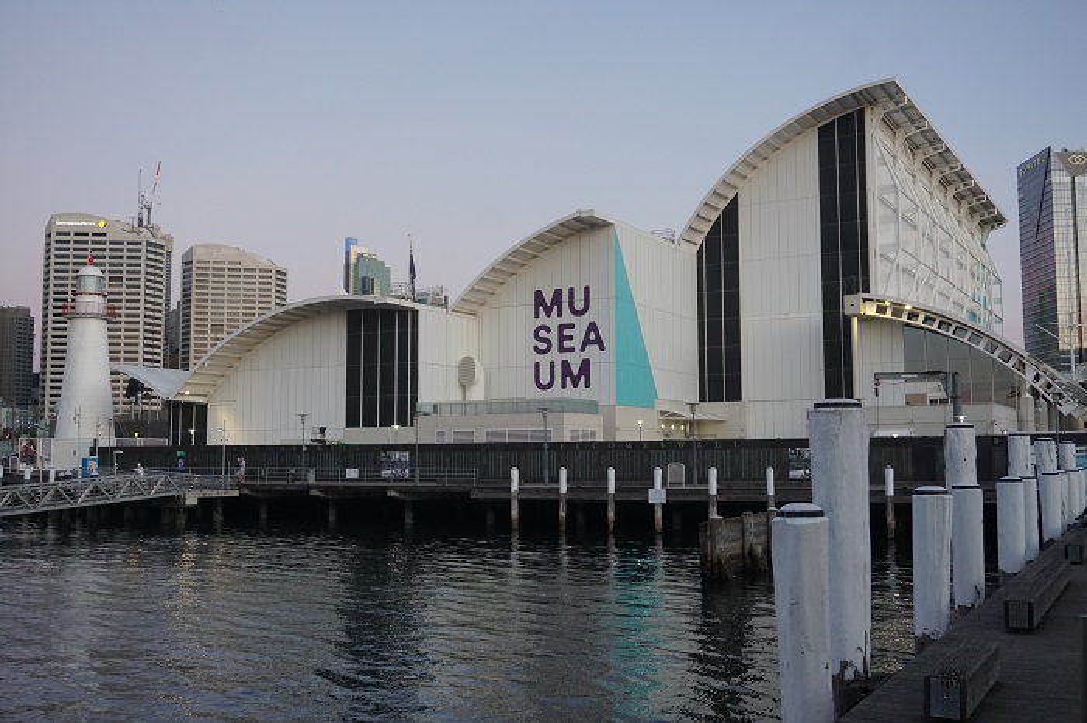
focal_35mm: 38
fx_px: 1132
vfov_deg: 35.5
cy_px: 362
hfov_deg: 51.3
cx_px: 544
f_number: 4.5
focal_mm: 25
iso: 800
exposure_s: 1/160
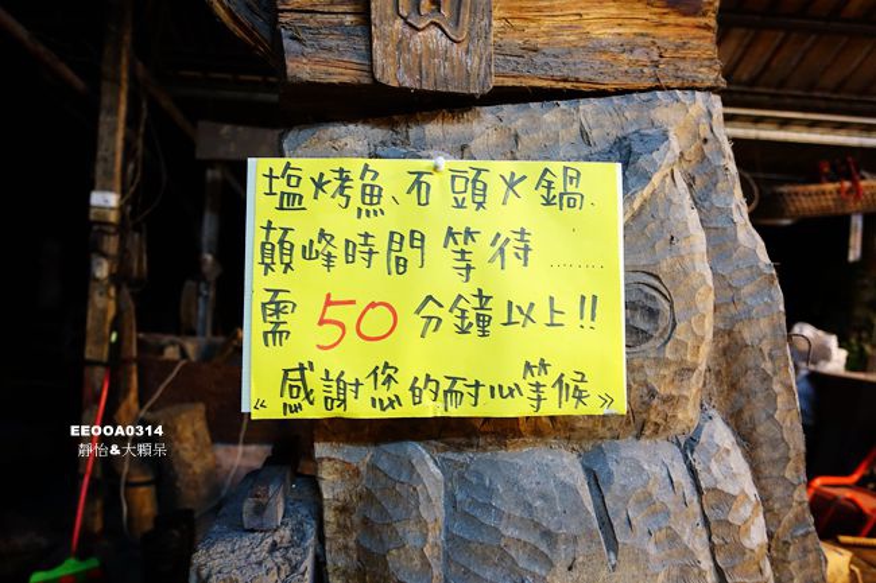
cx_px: 438
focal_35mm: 24
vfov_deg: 53.1
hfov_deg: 73.8
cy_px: 292
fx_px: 584
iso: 800
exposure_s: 1/25
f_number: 2
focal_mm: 8.93
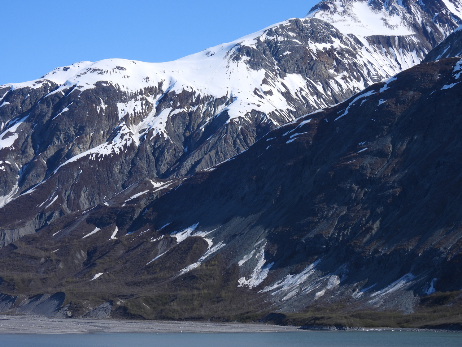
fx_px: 1134
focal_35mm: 85
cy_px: 174
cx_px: 231
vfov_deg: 17.4
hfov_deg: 23.0
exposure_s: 1/1600
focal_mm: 15.2
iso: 100
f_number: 4
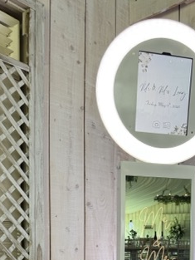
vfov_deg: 35.3
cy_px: 259
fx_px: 368
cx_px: 151
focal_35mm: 49
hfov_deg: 29.1
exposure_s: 1/100
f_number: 1.78
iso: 50
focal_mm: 6.76
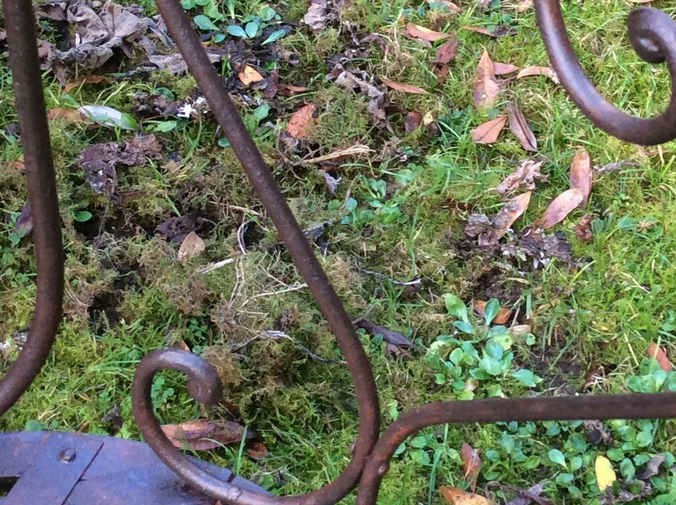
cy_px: 108
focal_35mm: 83
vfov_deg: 17.6
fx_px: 1618
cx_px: 442
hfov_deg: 23.5
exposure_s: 1/25
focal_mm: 3.3
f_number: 2.4
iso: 50
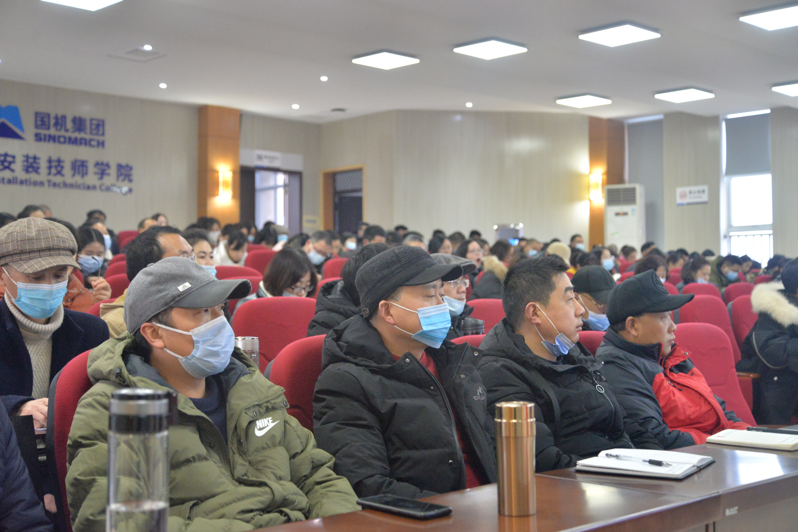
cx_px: 399
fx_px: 1064
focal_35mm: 48
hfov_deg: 41.1
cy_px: 266
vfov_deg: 28.1
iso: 5000
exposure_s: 1/100
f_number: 4.2
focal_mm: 48
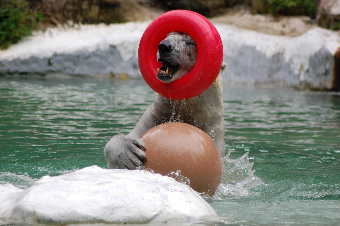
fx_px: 1911
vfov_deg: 6.8
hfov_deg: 10.2
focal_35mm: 202
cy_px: 113
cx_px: 170
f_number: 4.5
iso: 560
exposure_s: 1/500
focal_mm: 135
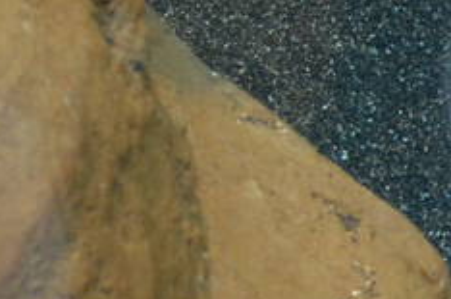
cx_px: 607
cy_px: 218
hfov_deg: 9.0
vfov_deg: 6.0
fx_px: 2825
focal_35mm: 226
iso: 720
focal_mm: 22
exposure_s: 1/60
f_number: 4
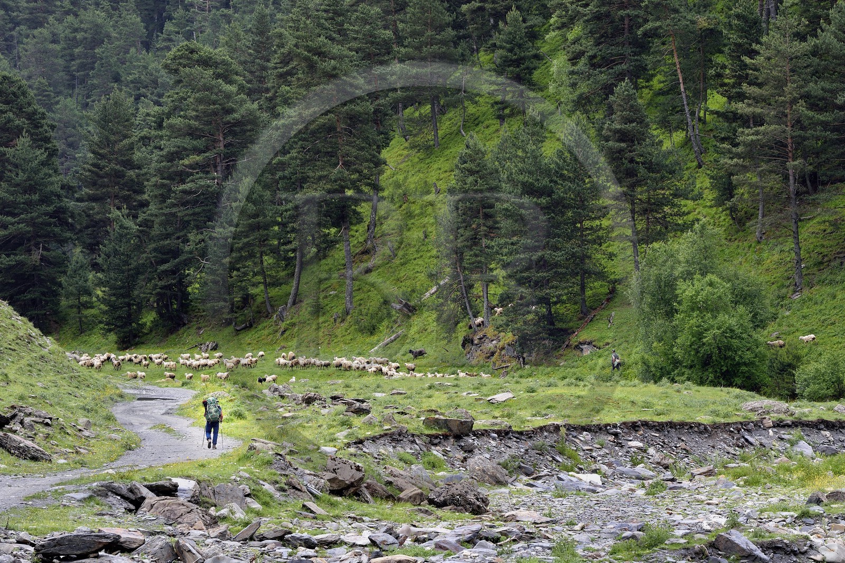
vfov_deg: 6.9
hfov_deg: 10.3
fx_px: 4693
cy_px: 282
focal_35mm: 200
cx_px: 422
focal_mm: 200
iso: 320
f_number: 9
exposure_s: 1/250
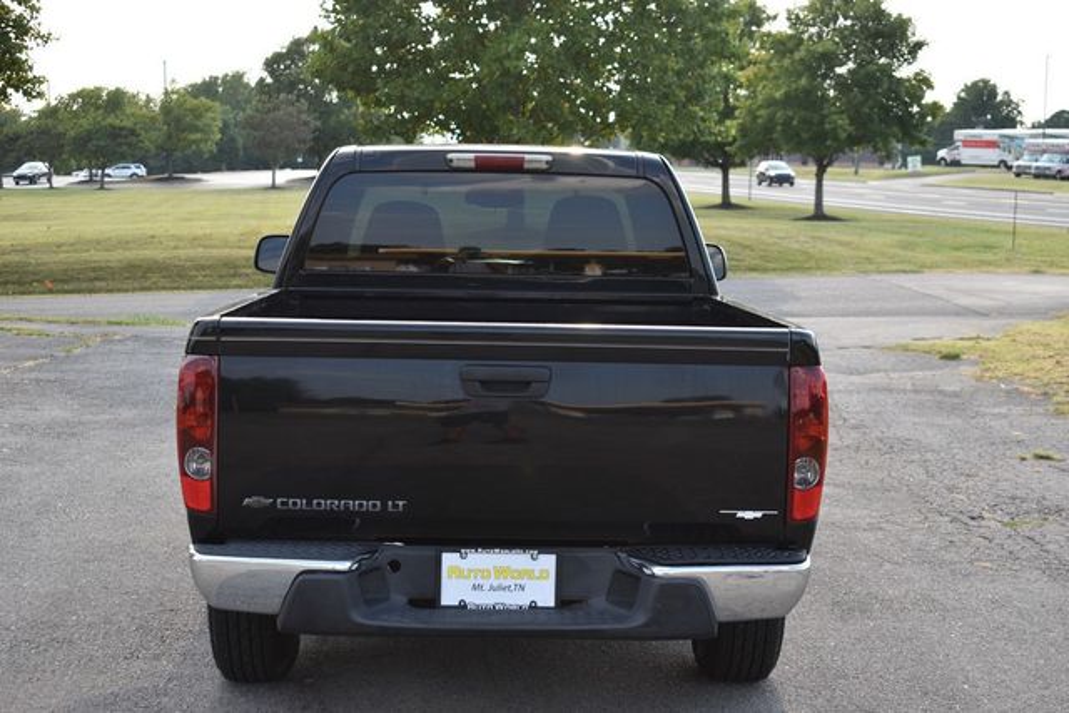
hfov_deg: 33.4
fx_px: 1782
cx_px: 534
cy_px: 356
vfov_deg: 22.6
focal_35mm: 60
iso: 200
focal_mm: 40
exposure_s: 1/250
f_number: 5.6
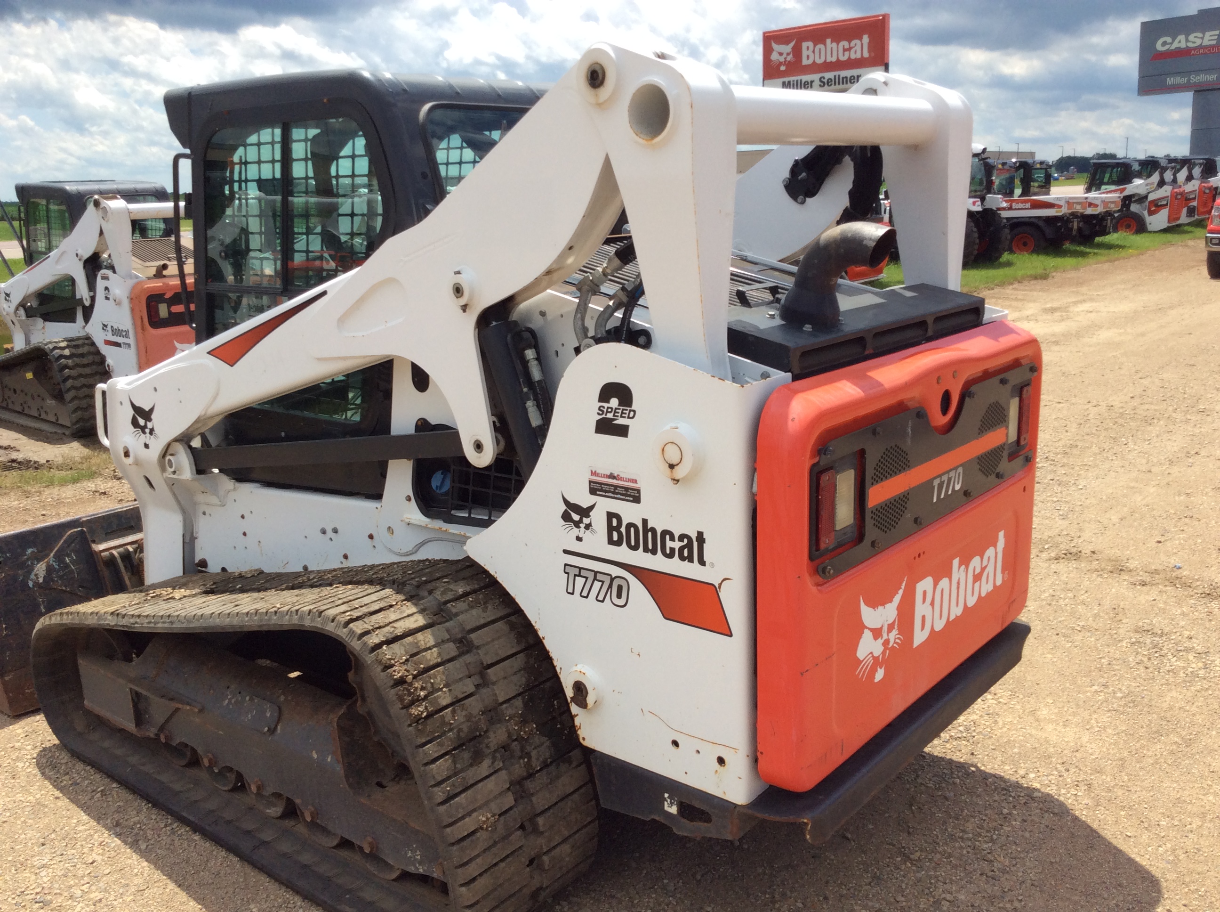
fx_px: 1126
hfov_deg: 56.9
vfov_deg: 44.1
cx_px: 610
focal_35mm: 32
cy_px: 456
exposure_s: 1/1506
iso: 32
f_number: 2.4
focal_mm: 3.3
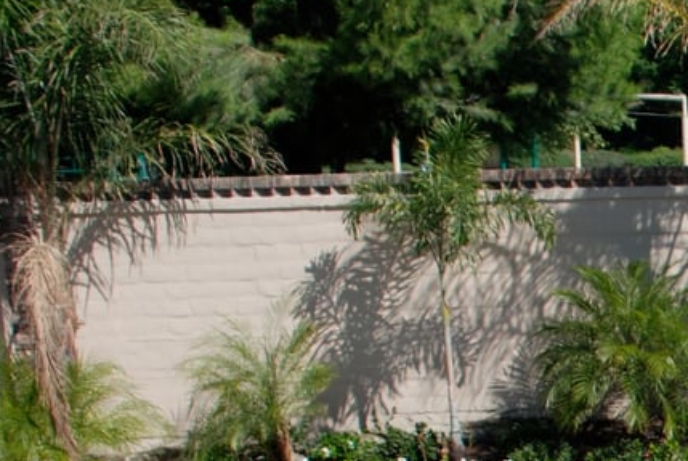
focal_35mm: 94
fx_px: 1798
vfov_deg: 14.1
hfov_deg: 18.9
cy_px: 554
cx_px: 1052
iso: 100
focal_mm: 18
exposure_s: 1/1000
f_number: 3.5
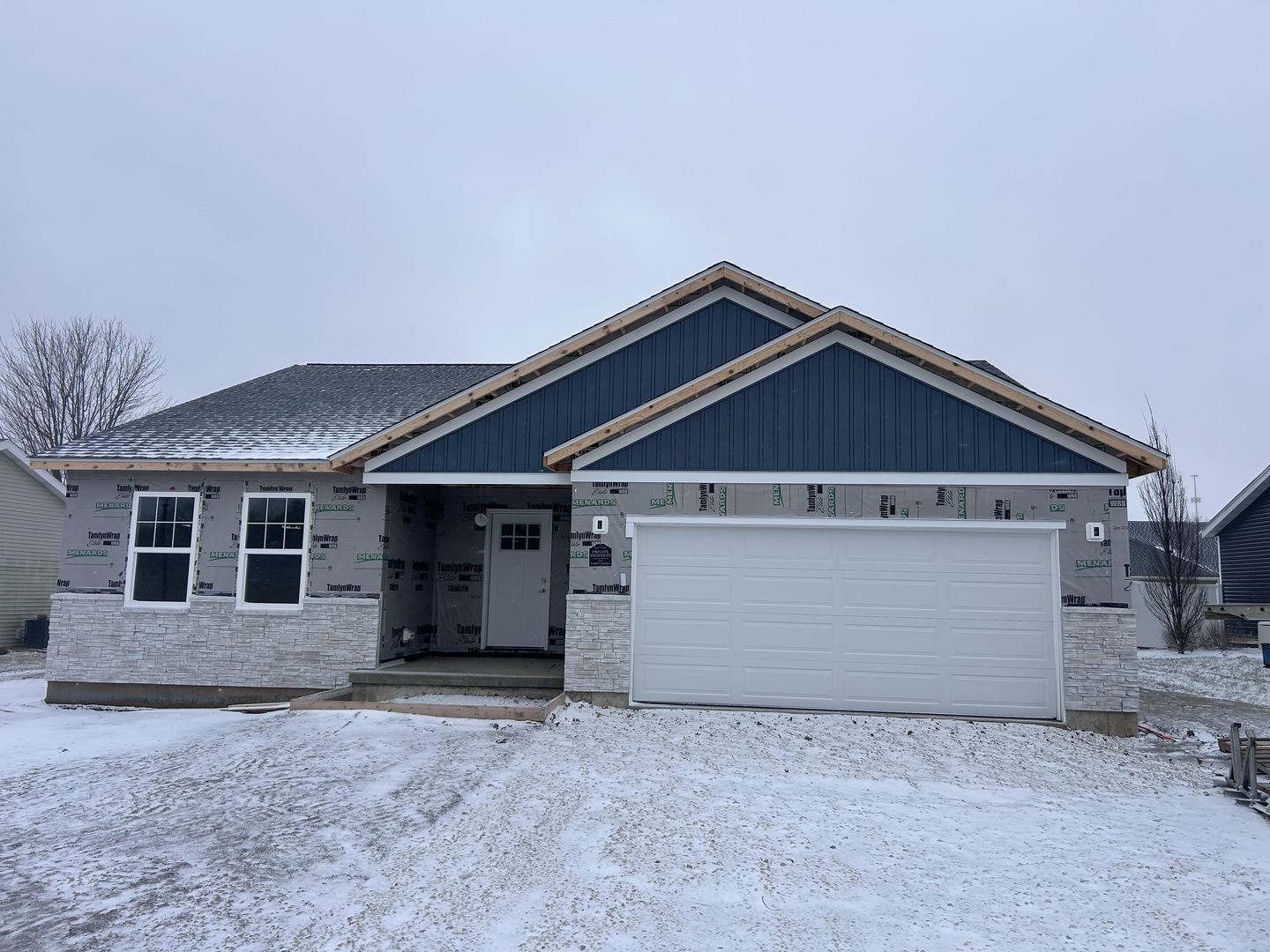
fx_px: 954
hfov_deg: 67.3
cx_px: 635
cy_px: 476
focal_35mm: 26
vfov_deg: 53.1
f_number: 1.5
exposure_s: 1/552
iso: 50
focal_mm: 5.7
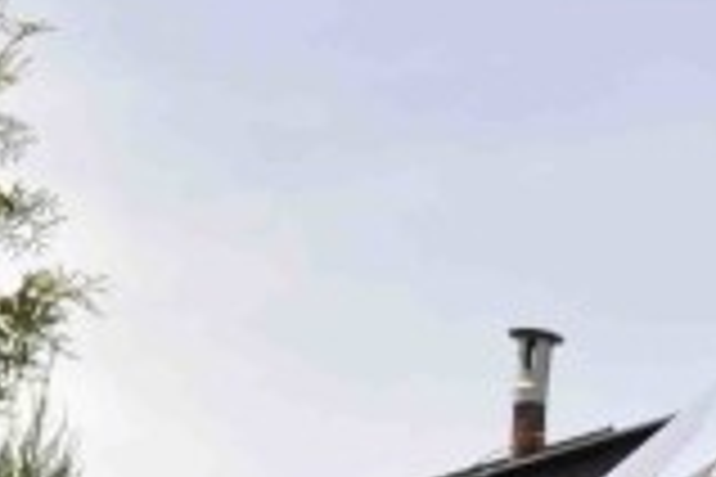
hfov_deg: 8.4
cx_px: 986
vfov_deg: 5.4
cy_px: 1307
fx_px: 4813
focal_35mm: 242
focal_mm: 40
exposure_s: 1/250
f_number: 11
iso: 200
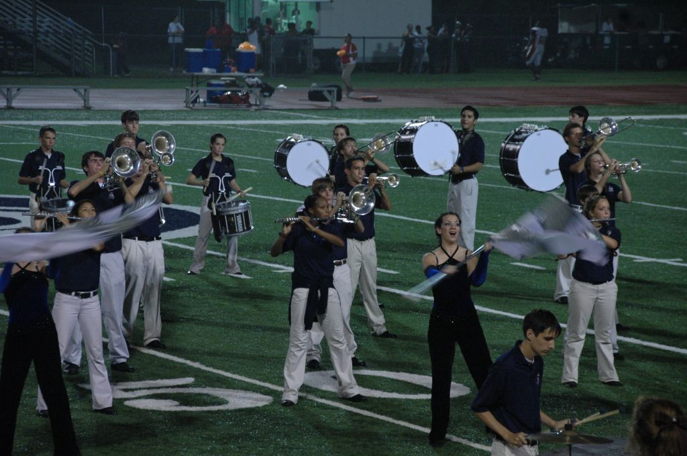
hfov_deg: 11.4
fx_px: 3431
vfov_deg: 7.6
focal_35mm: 180
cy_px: 228
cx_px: 344
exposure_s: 1/60
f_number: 5.6
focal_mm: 120
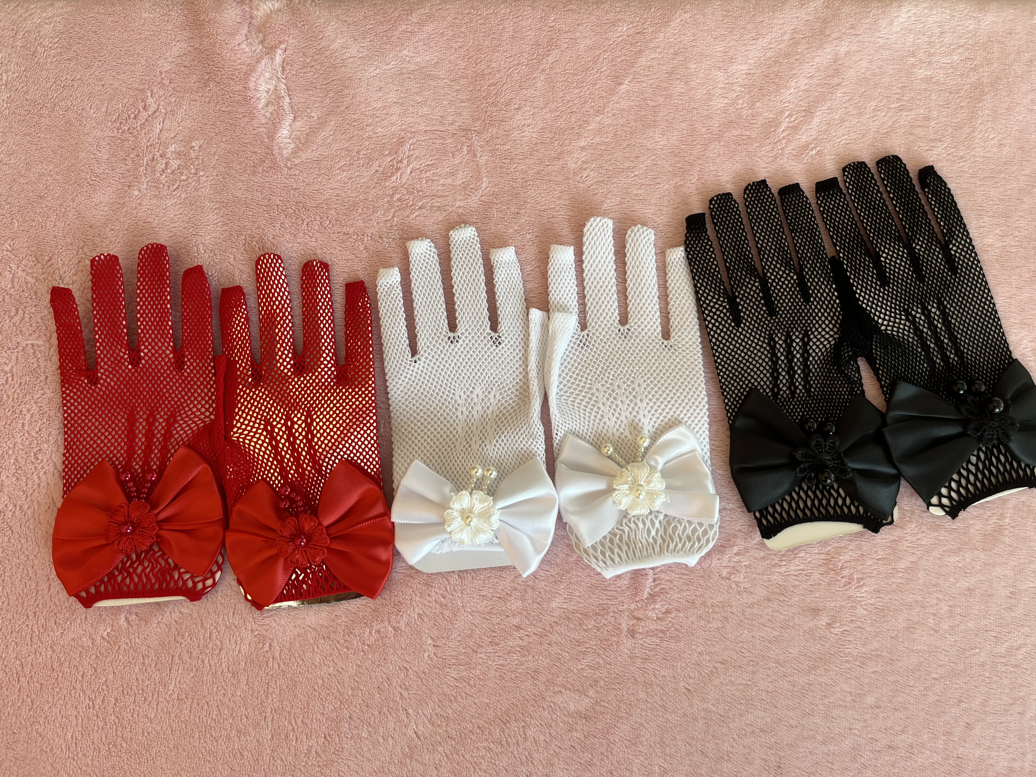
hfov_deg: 67.3
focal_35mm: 26
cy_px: 388
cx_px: 518
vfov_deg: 53.1
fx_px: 778
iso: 40
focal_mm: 5.1
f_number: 1.6
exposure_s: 1/122
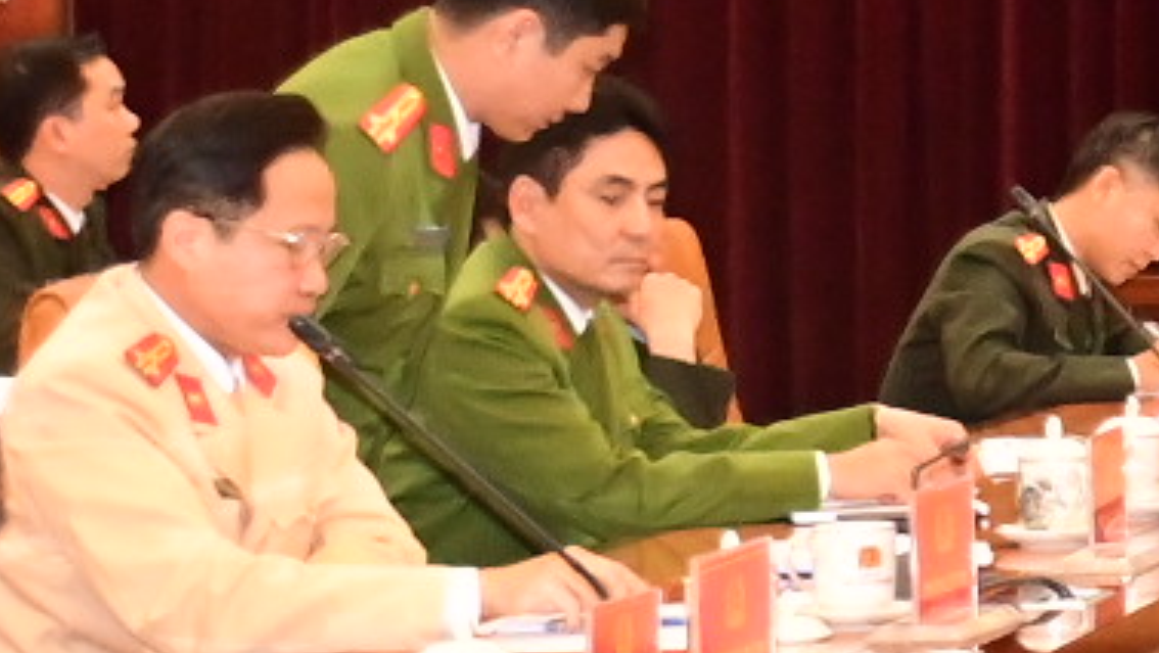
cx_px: 2658
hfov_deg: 9.0
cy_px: -74
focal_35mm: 218
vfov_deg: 5.6
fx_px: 6702
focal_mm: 27
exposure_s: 1/200
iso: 4000
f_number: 4
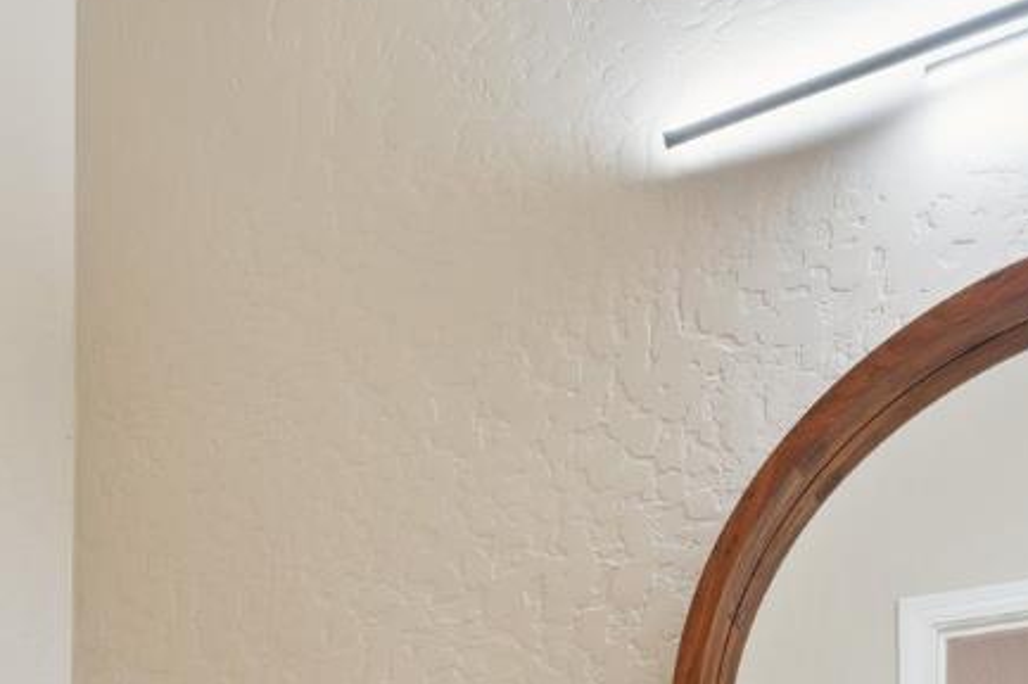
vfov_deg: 20.7
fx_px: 1484
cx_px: 259
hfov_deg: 37.3
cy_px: 1113
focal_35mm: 52
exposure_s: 1
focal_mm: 10
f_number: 8
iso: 100
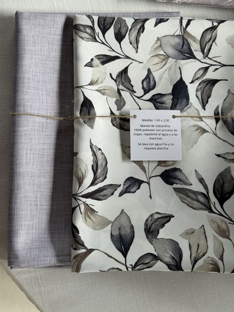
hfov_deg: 30.3
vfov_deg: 39.6
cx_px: 117
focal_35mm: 48
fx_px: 432
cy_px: 156
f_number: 1.78
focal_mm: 6.76
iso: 50
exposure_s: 1/192
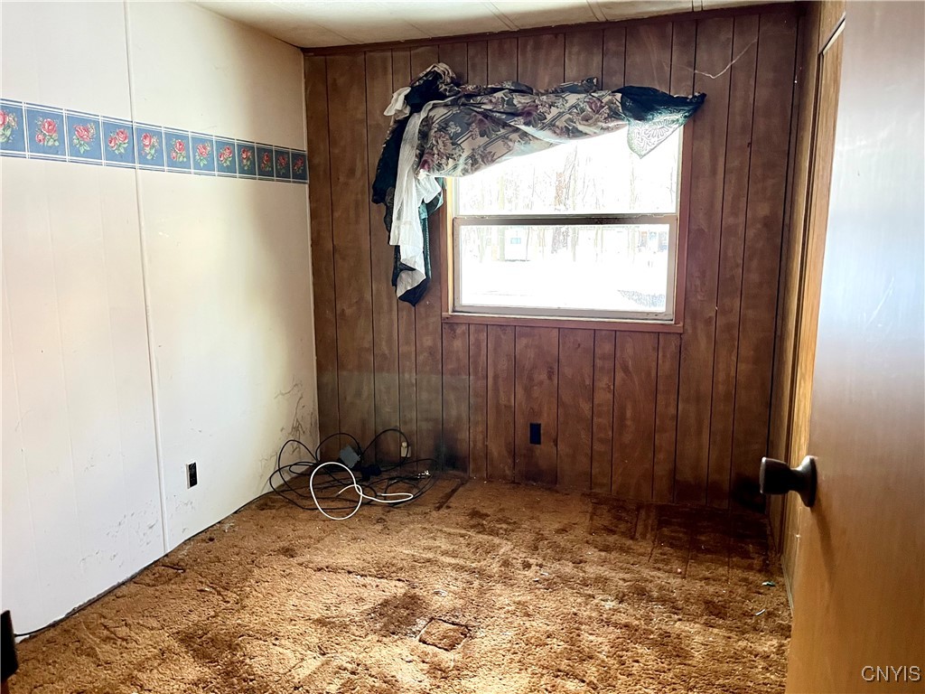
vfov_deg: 53.1
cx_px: 462
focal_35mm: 26
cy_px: 347
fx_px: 695
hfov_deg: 67.3
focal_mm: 5.1
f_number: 1.6
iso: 500
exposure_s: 1/40
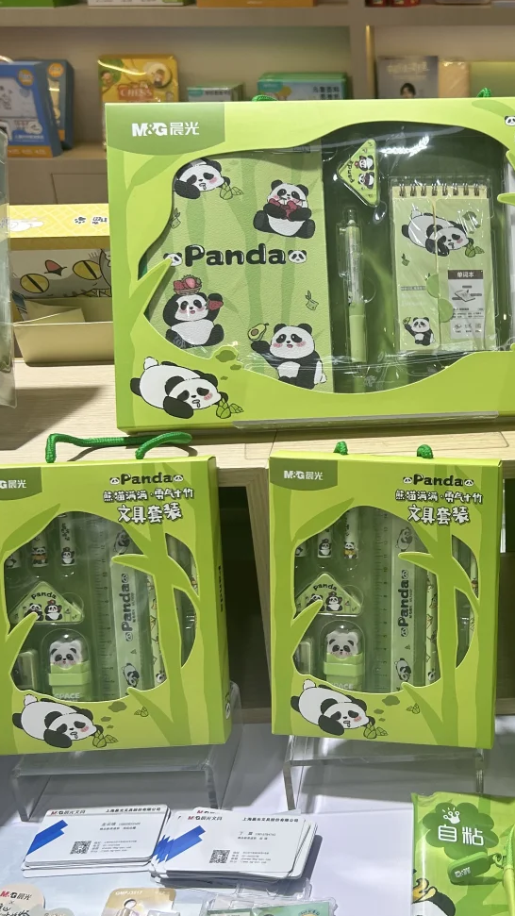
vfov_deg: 48.4
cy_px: 462
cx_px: 494
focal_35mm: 42
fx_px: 1020
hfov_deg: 27.0
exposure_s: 1/334
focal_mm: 5.7
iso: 50
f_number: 1.5
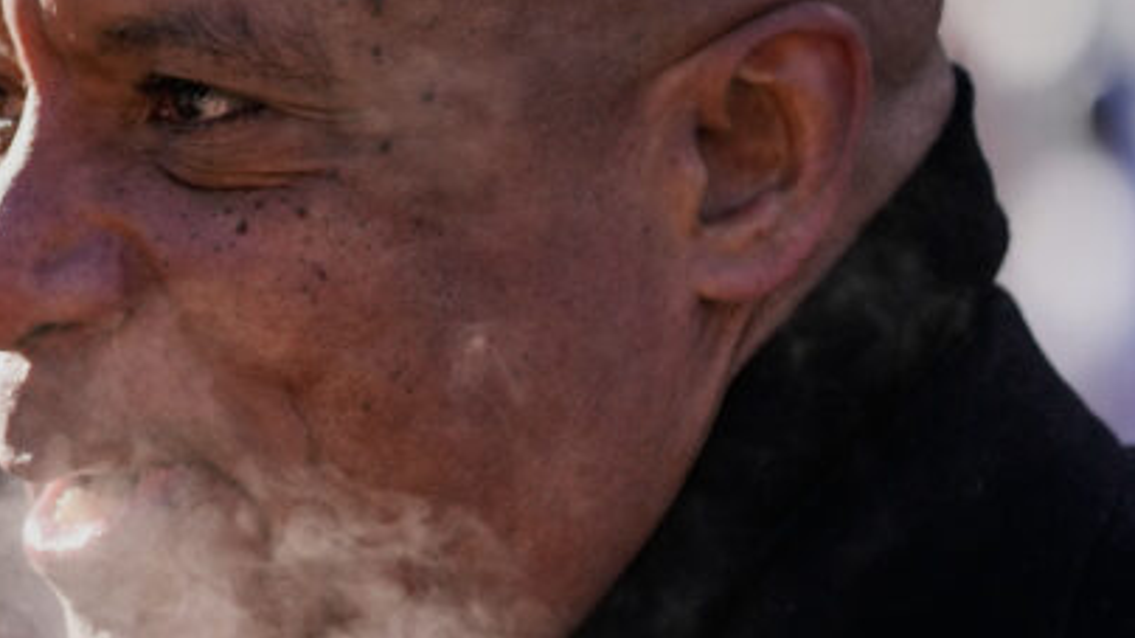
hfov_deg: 4.6
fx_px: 13991
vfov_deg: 2.6
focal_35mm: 465
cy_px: 332
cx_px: 188
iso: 1250
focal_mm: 239
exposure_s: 1/2500
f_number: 6.3
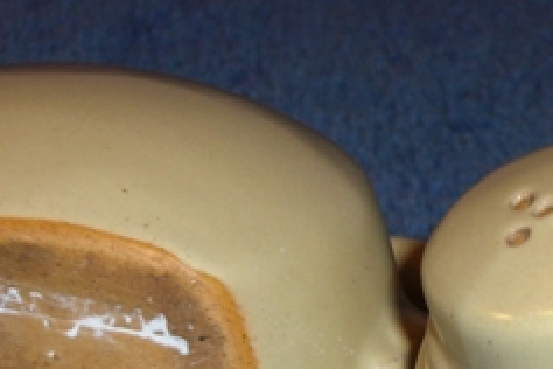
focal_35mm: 219
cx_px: 446
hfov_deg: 9.4
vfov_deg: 6.2
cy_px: 453
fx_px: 3364
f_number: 8.6
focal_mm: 16.3
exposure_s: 1/30
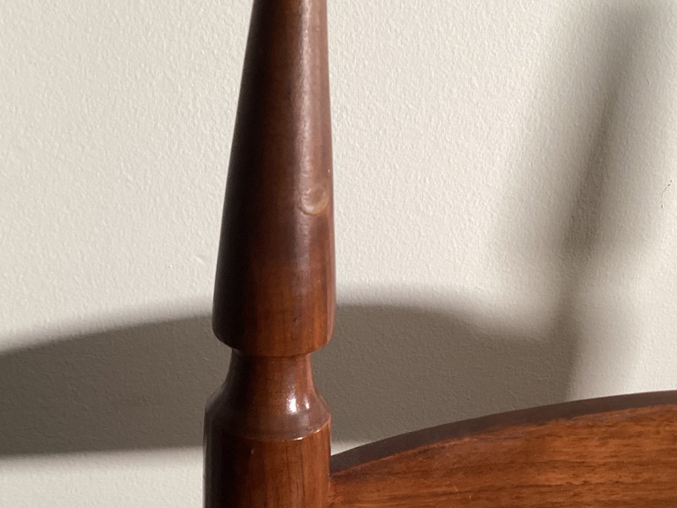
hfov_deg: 40.3
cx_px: 289
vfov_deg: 30.8
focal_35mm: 47
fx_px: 919
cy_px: 297
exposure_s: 1/50
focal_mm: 3.3
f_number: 2.4
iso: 160
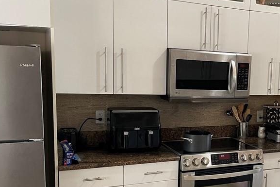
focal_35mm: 48
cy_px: 130
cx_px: 243
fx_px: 373
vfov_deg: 27.9
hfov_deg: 38.7
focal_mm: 4.2
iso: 200
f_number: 1.6
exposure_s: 1/60
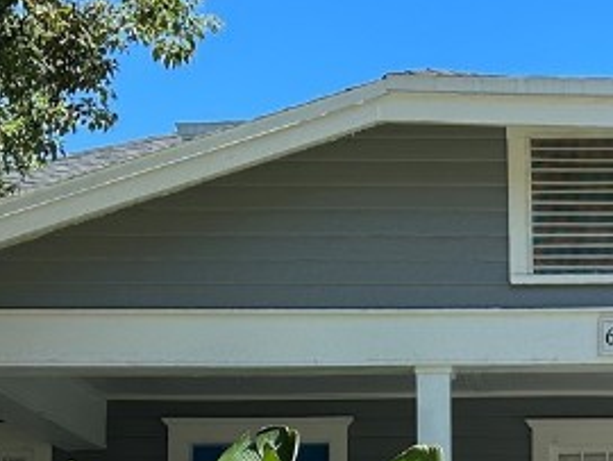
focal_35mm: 91
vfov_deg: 15.8
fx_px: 1613
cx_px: 652
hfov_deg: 20.6
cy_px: 497
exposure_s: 1/2070
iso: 80
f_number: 1.78
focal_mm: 6.86
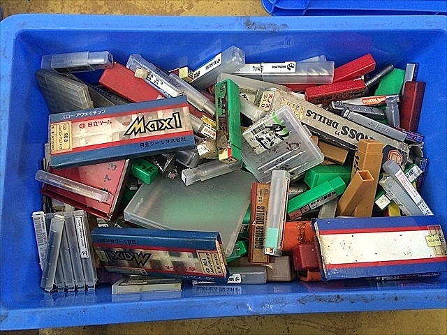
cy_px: 168
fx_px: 374
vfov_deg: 48.2
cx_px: 224
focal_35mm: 29
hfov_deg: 61.7
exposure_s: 1/30
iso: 100
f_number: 2.2
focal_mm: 4.15
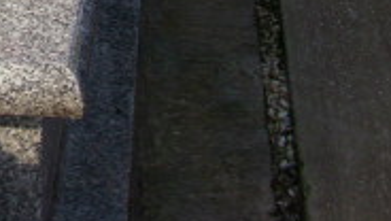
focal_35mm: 140
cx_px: -36
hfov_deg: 15.0
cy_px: -261
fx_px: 1453
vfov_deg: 8.2
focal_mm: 6.2
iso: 50
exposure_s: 1/478
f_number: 2.8
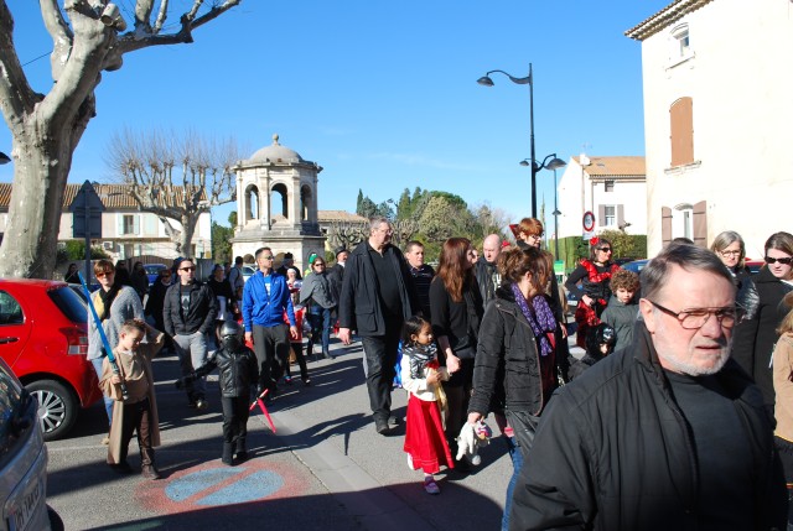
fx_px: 662
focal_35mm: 30
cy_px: 266
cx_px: 396
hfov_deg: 61.8
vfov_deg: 43.8
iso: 100
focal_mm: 20
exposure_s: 1/200
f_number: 7.1
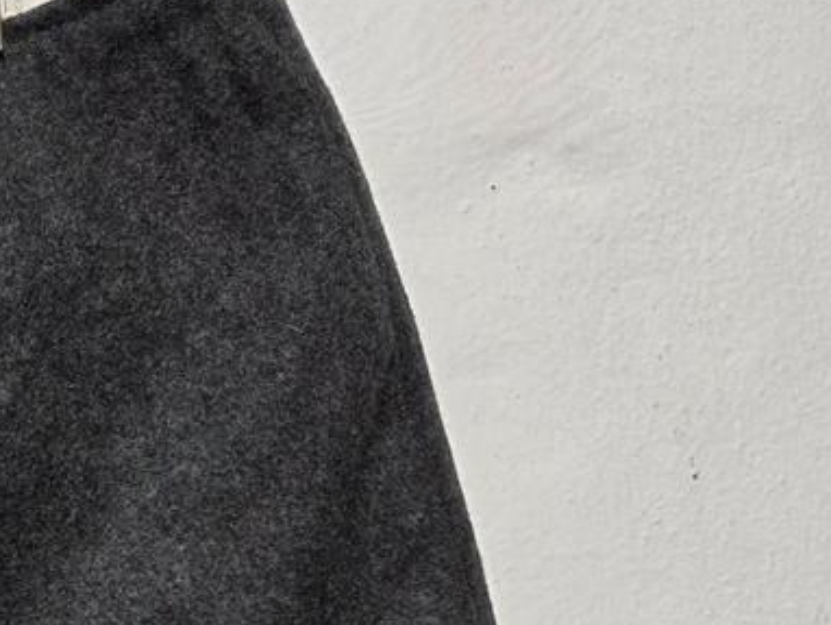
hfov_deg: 20.4
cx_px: -524
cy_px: 701
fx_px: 1850
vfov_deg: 18.4
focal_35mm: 77
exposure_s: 1/120
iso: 200
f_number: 1.7
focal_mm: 6.3
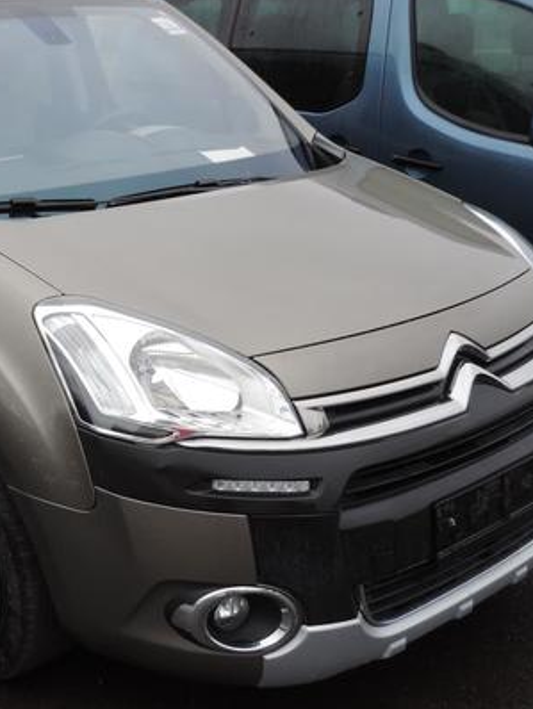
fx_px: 1087
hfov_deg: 26.7
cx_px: 66
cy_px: 299
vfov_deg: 36.1
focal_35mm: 53
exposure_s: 1/80
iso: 80
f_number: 3.2
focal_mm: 5.8
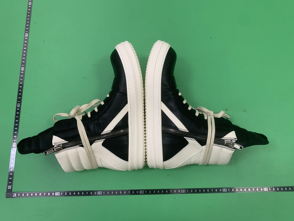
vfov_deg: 53.1
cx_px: 147
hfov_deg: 67.3
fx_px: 221
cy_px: 110
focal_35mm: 26
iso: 160
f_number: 1.8
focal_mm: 4.25
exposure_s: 1/60
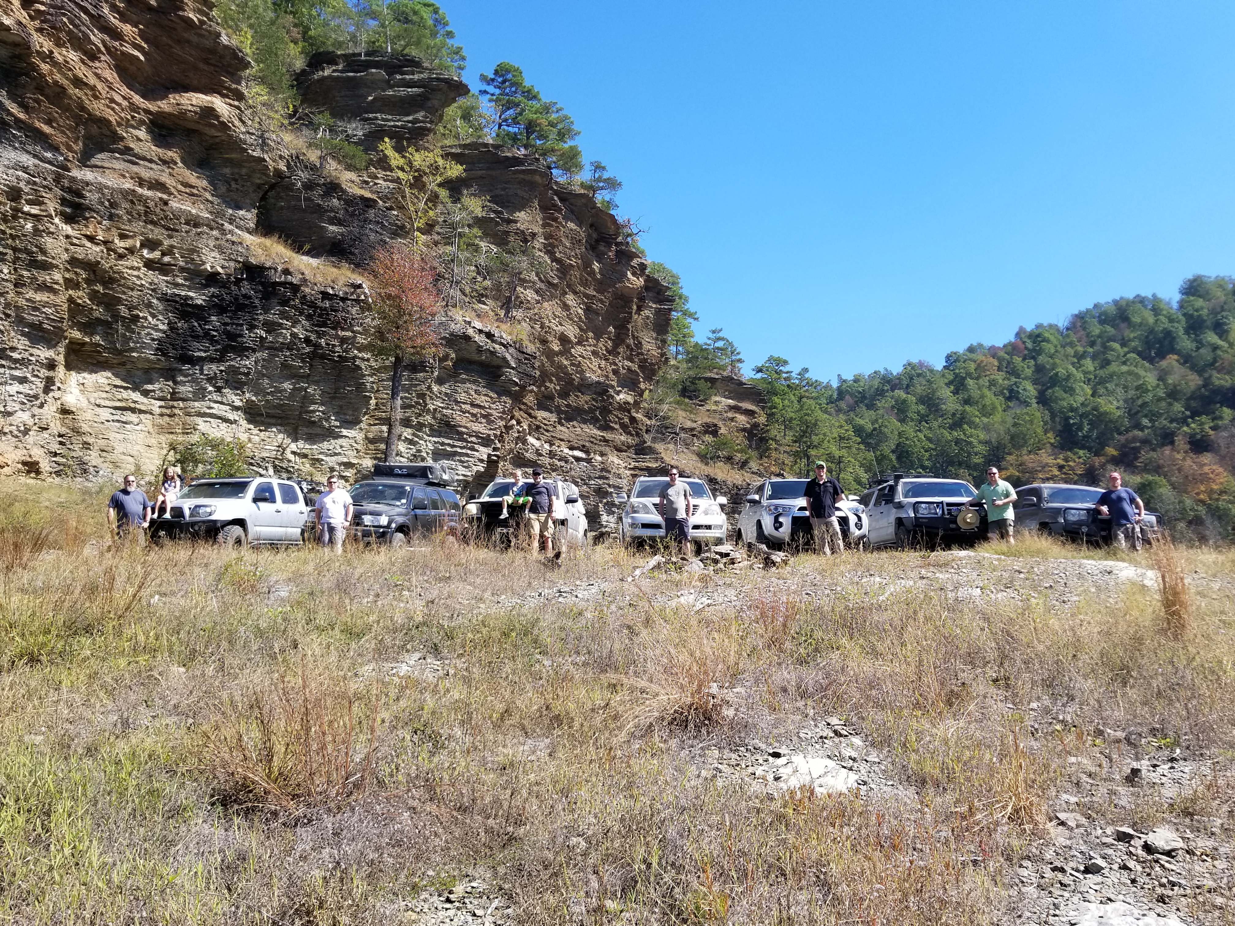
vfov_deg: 53.1
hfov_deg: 67.3
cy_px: 463
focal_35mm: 26
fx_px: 928
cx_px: 618
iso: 50
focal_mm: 4.25
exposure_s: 1/1449
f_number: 1.7
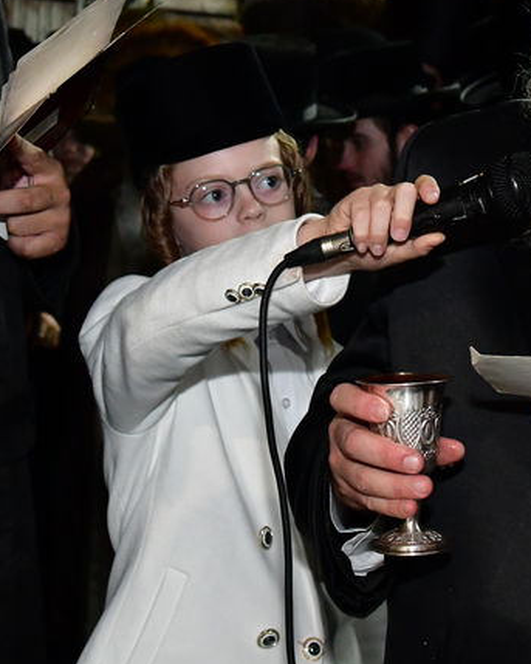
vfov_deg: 19.3
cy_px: 94
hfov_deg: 15.7
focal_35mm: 98
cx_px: 214
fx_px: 1926
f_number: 5.6
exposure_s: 1/100
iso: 5000
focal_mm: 32
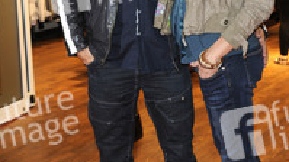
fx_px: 774
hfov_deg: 21.1
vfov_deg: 12.0
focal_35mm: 101
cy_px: 54
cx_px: 163
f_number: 5.6
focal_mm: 48
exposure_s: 1/160
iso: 800
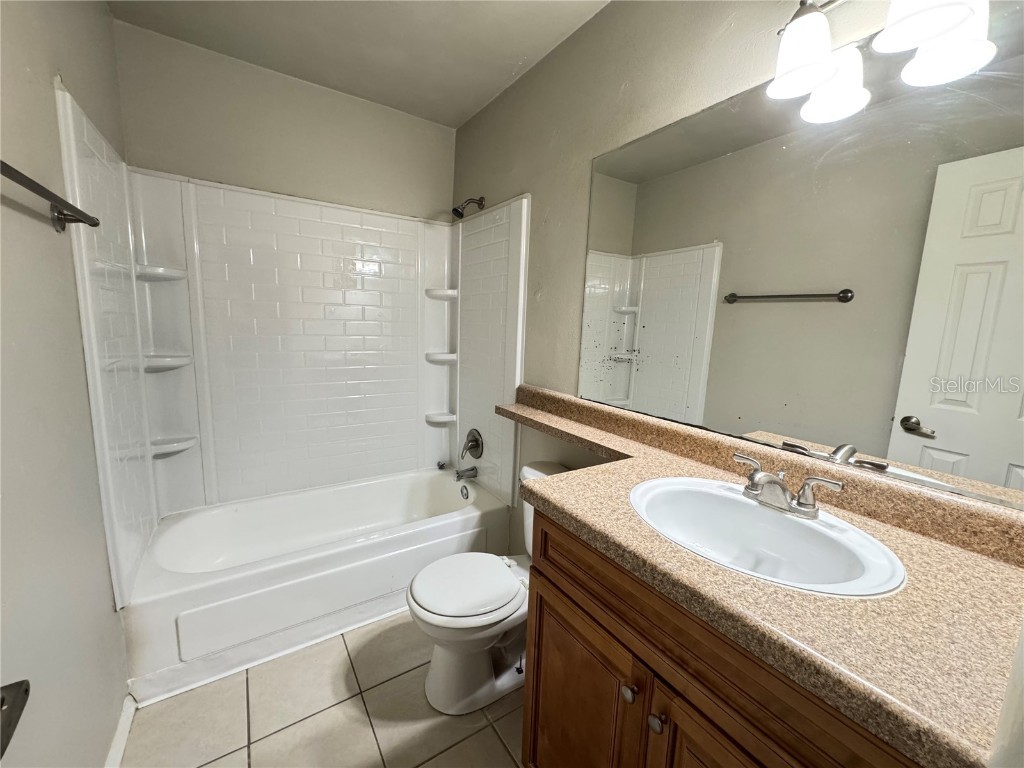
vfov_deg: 85.7
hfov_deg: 102.1
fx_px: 414
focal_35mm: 14
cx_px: 512
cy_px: 384
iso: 400
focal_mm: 2.22
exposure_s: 1/60
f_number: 2.2
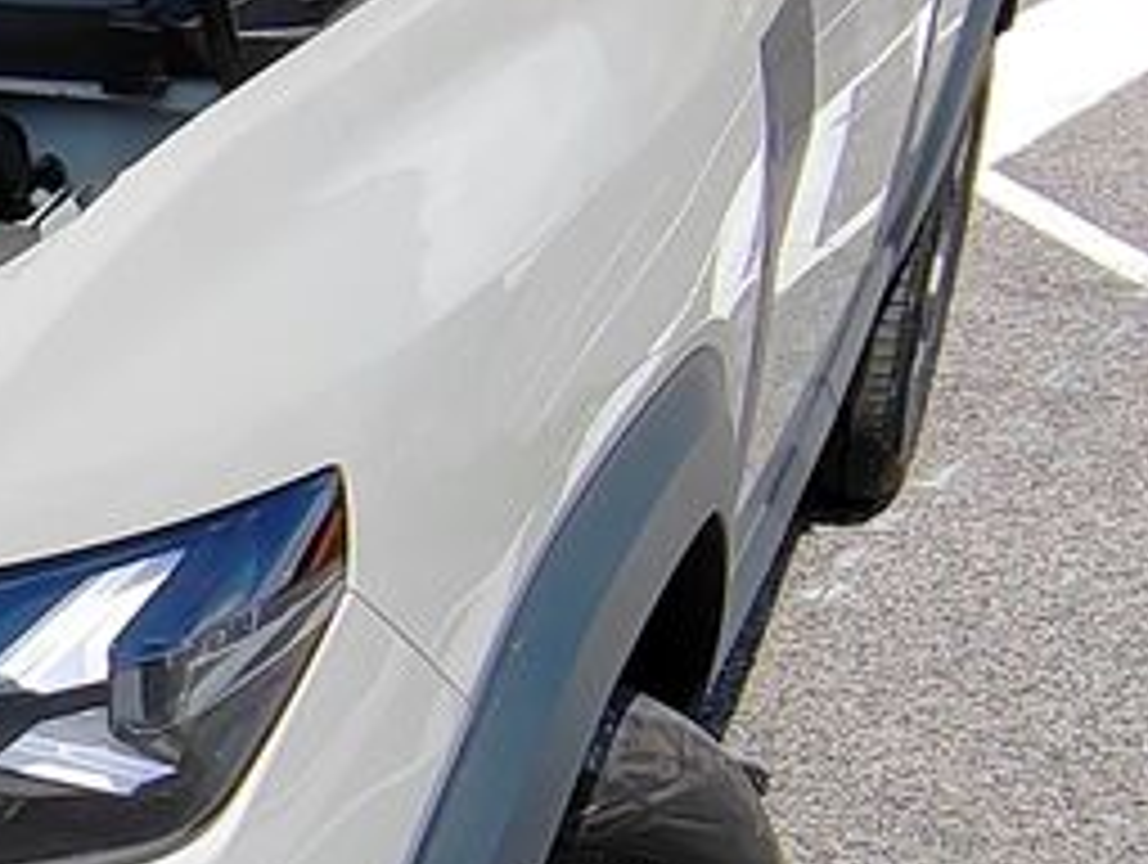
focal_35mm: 87
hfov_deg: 20.1
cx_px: -455
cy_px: 754
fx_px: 2889
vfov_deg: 16.8
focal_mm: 2.16
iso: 100
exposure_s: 1/1500
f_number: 2.2
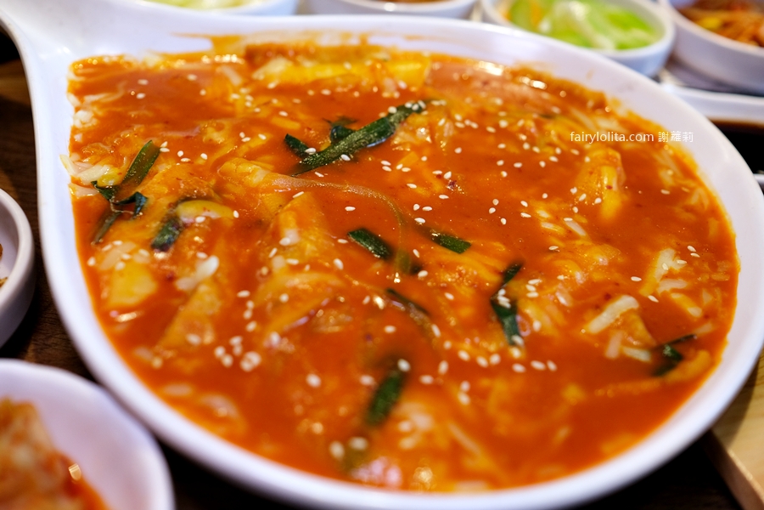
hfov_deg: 54.4
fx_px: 743
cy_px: 255
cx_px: 382
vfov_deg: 37.9
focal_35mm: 35
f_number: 2.8
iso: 500
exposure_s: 1/180
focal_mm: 23
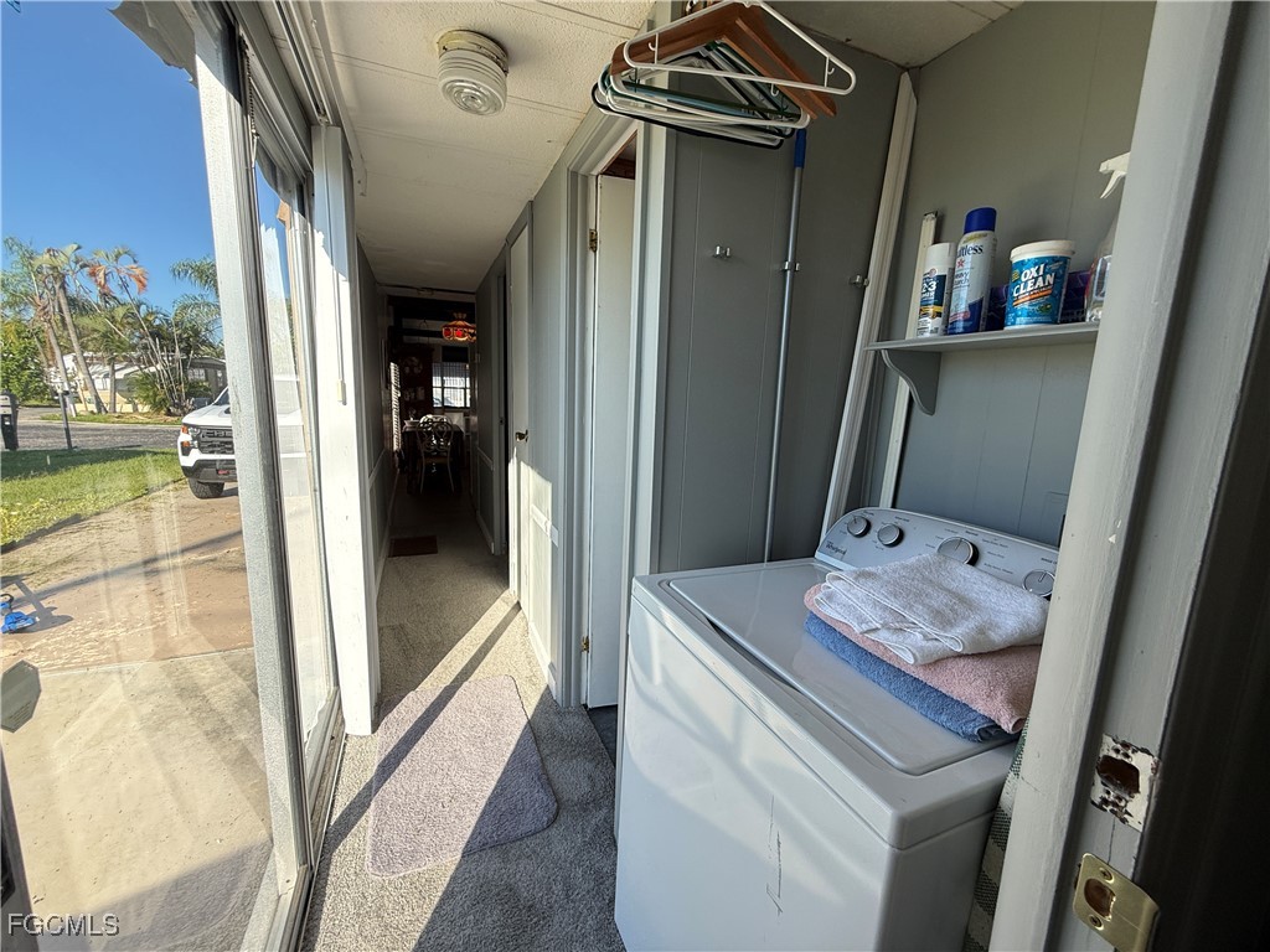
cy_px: 476
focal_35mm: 14
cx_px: 635
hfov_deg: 102.1
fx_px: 514
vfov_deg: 85.7
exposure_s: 1/498
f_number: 2.2
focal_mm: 2.22
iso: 64
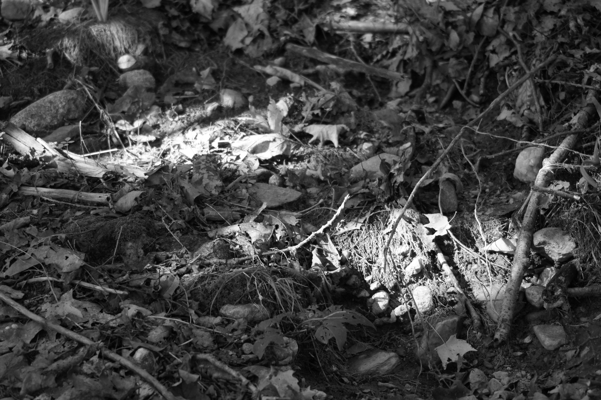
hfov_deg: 18.2
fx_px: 1876
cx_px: 300
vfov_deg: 12.2
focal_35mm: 112
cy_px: 200
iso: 800
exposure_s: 1/160
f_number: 4.5
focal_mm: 75
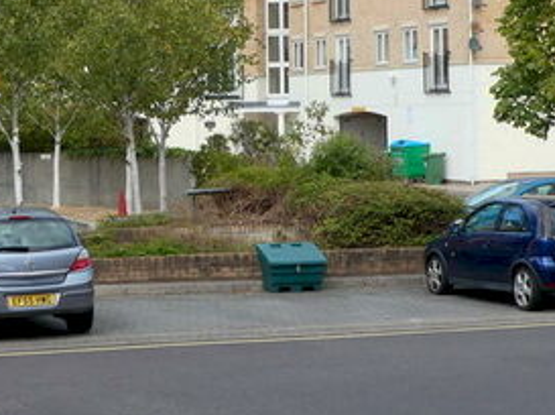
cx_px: 258
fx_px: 1809
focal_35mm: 113
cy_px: 78
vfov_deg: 13.0
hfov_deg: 17.4
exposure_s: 1/250
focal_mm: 7.8
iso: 100
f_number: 4
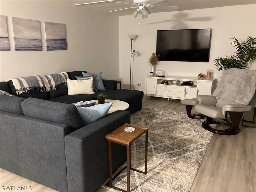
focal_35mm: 28
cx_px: 128
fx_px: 207
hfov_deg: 63.4
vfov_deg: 49.7
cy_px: 96
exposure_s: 1/24
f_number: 1.8
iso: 640
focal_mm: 3.99
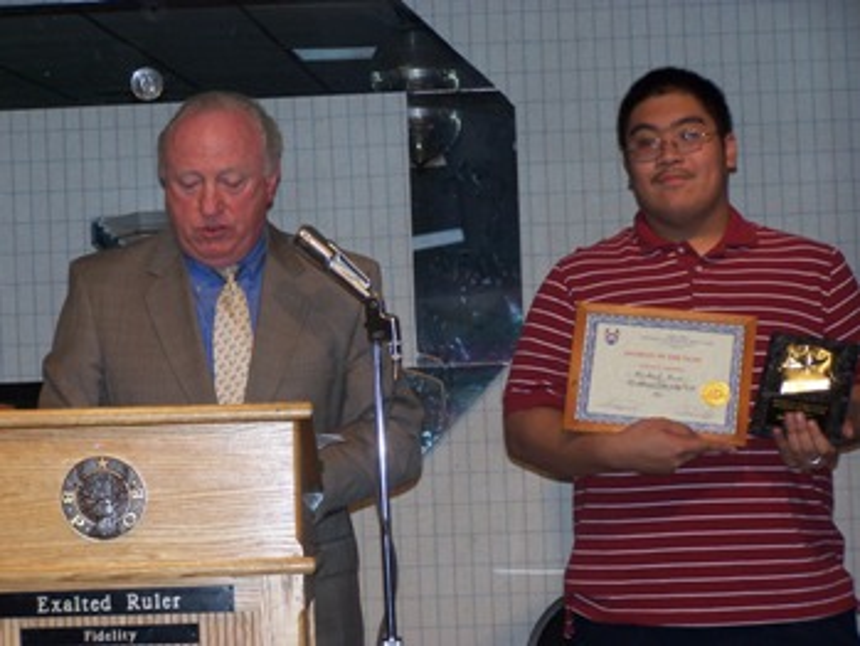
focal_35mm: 117
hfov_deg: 16.8
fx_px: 2908
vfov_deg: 12.7
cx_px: 430
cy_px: 323
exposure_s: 1/100
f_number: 3.2
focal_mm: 19.4
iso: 140
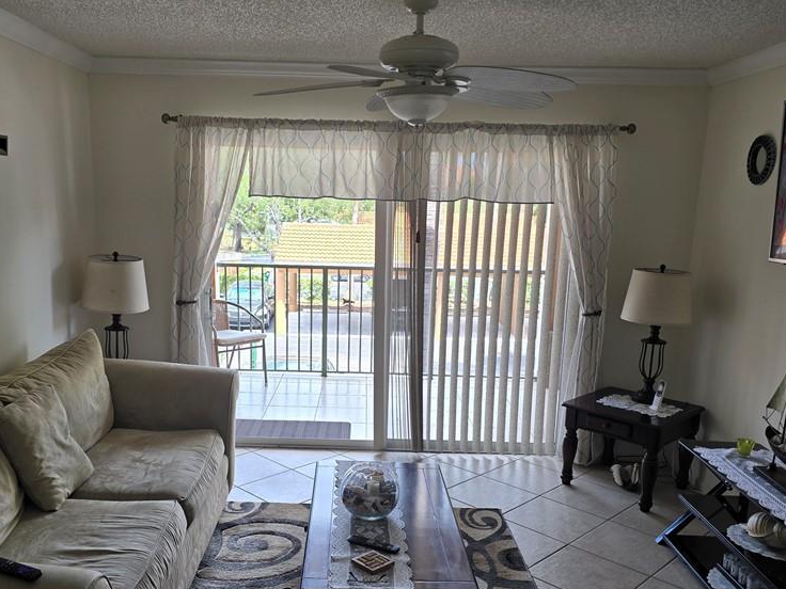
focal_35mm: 32
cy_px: 357
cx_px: 348
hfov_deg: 56.7
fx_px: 727
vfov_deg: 43.9
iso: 16
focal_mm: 6.3
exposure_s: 1/60
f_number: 1.7
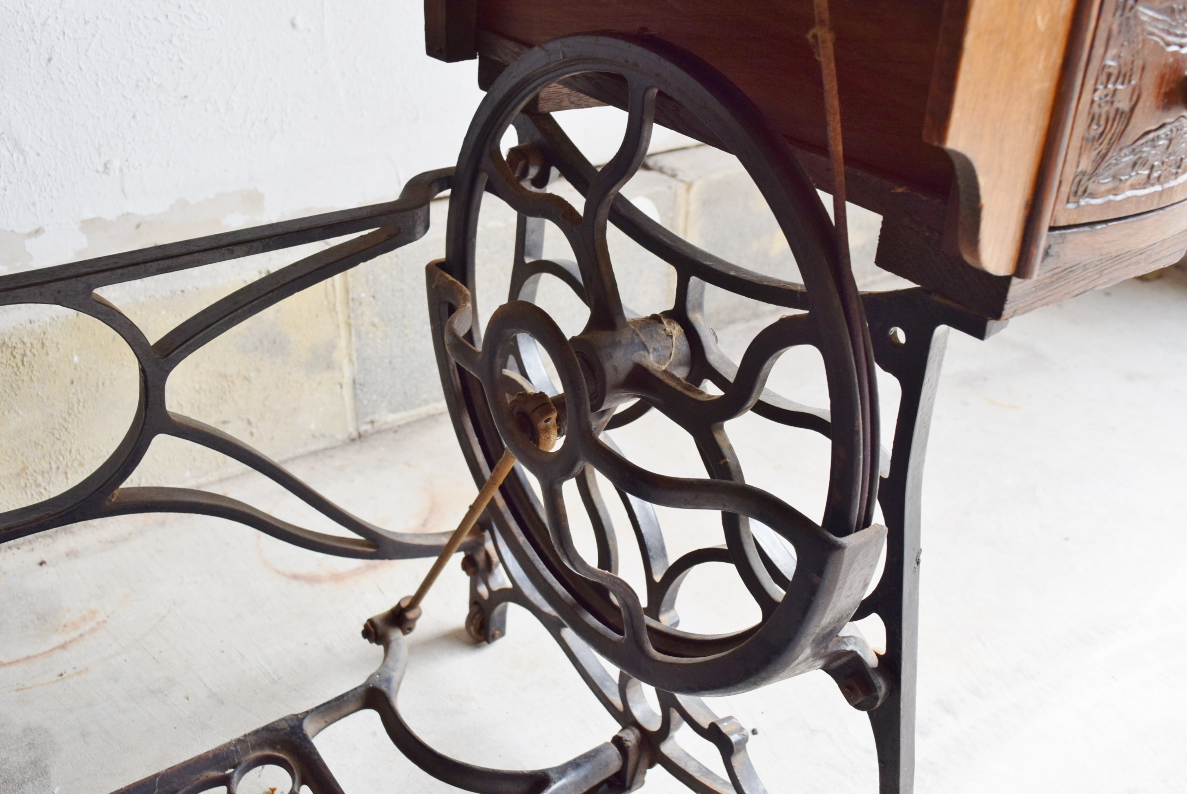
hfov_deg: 53.7
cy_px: 387
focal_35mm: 36
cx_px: 601
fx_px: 1172
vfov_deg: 37.4
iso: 400
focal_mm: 23
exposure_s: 1/200
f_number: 7.1
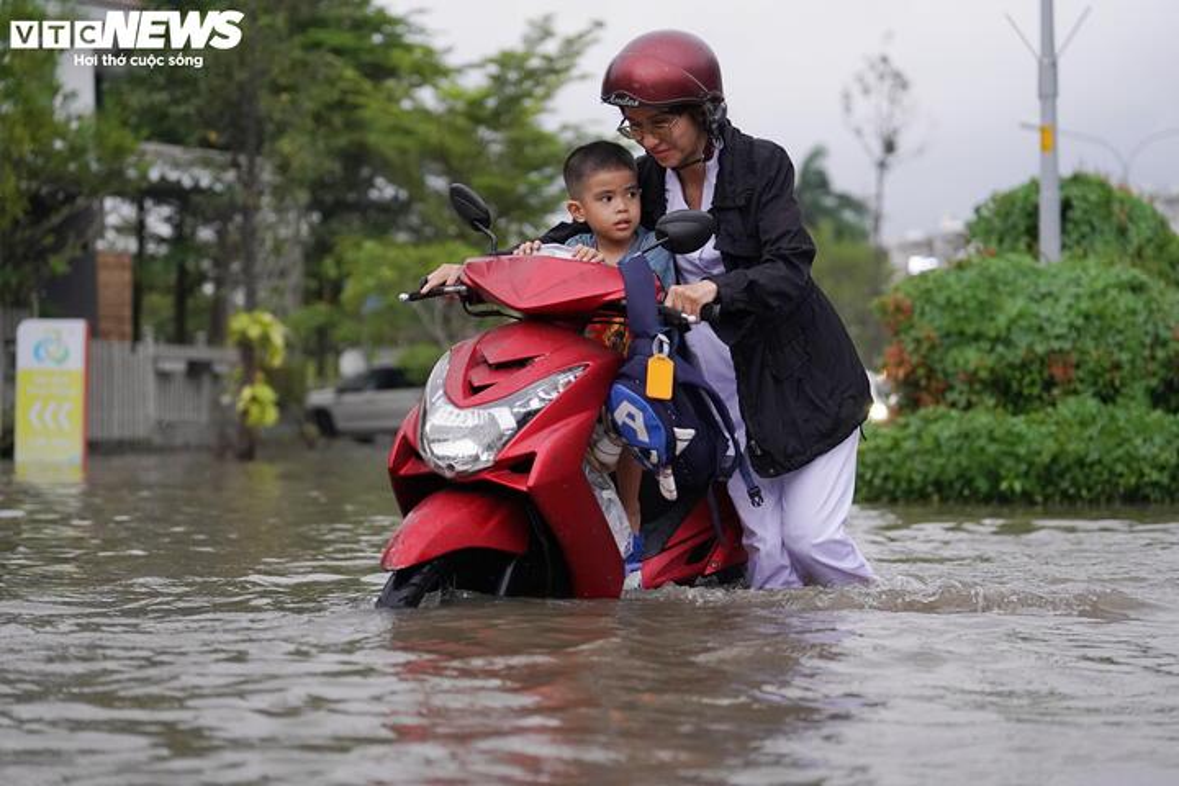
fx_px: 2292
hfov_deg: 28.8
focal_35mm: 70
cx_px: 590
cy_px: 393
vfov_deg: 19.5
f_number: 2.8
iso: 5000
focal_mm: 70
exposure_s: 1/640
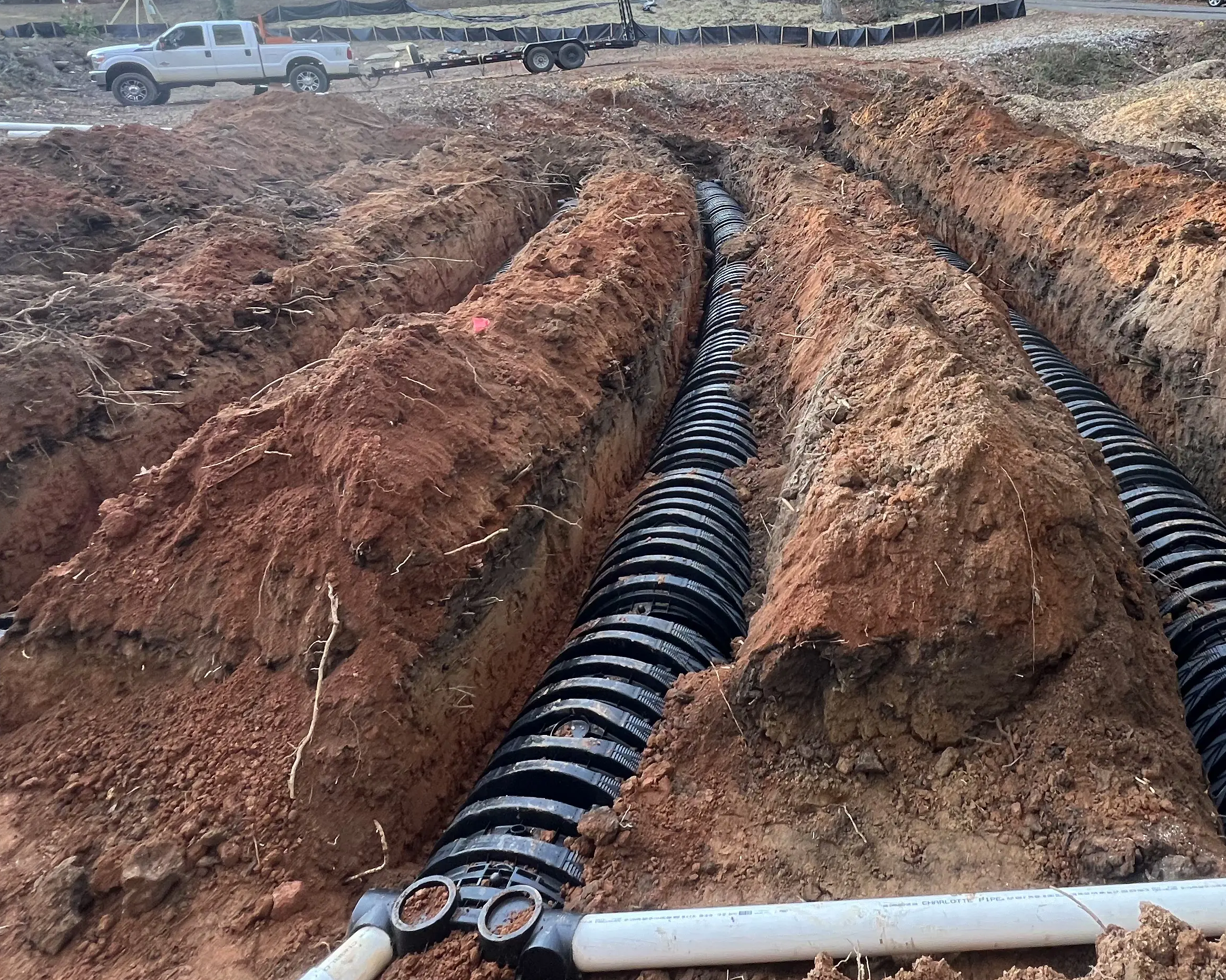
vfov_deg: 60.9
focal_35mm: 22
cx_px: 803
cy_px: 291
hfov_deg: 73.1
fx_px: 798
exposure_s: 1/99
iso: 125
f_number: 1.8
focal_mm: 1.57
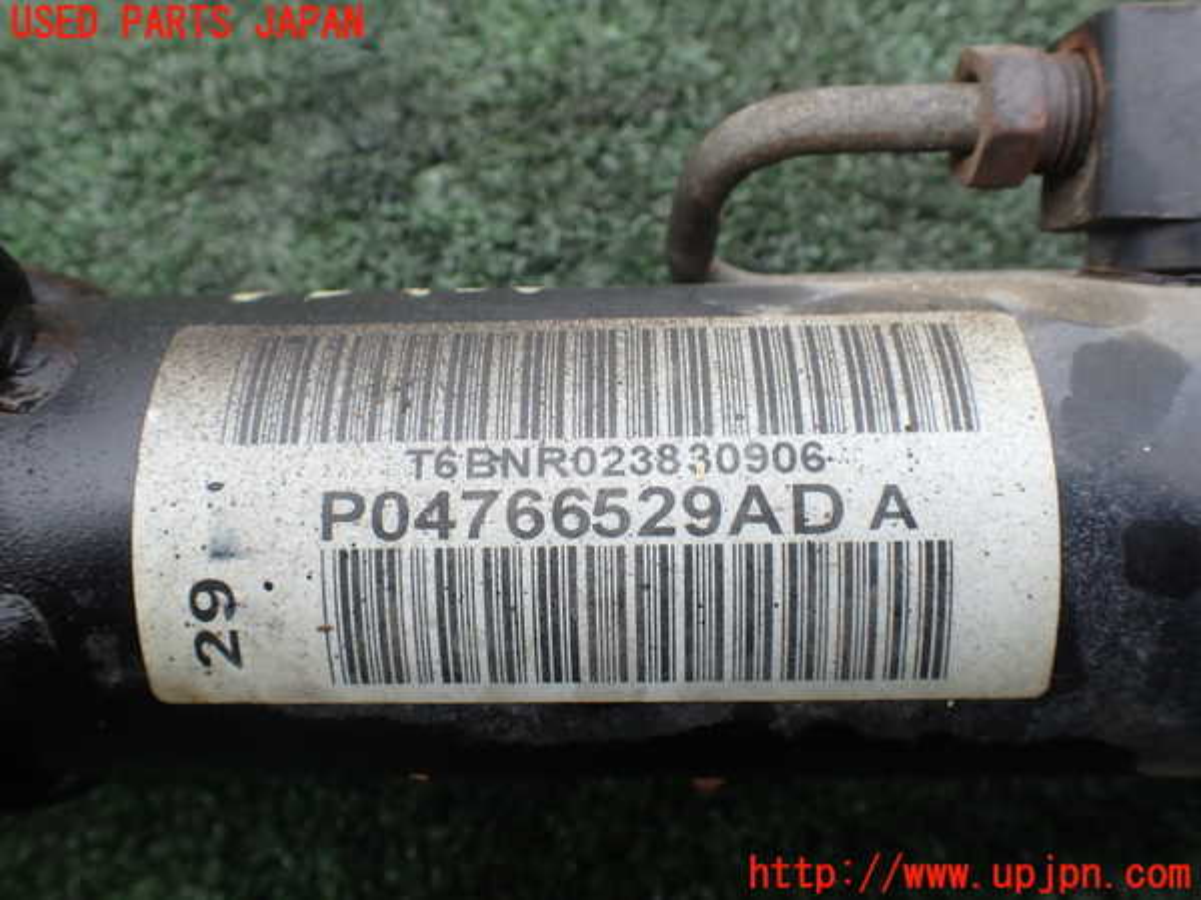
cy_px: 450
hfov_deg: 60.0
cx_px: 600
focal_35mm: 30
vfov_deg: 46.8
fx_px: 1041
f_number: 3.2
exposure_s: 1/250
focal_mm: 5.4
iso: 100
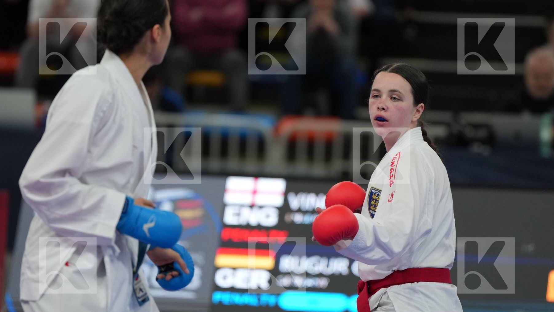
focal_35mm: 315
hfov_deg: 6.9
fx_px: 4627
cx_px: 277
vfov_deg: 3.9
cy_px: 156
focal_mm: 200
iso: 1600
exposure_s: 1/1000
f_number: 2.8
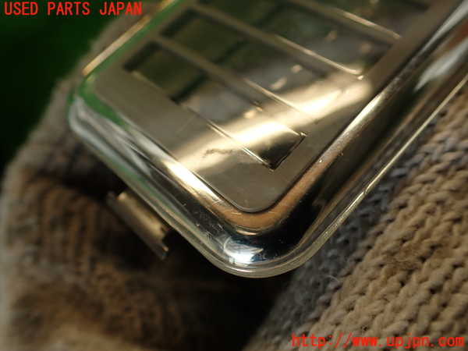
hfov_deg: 60.0
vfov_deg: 46.8
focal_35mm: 30
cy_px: 176
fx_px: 406
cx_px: 234
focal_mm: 5.4
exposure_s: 1/60
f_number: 2.3
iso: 100
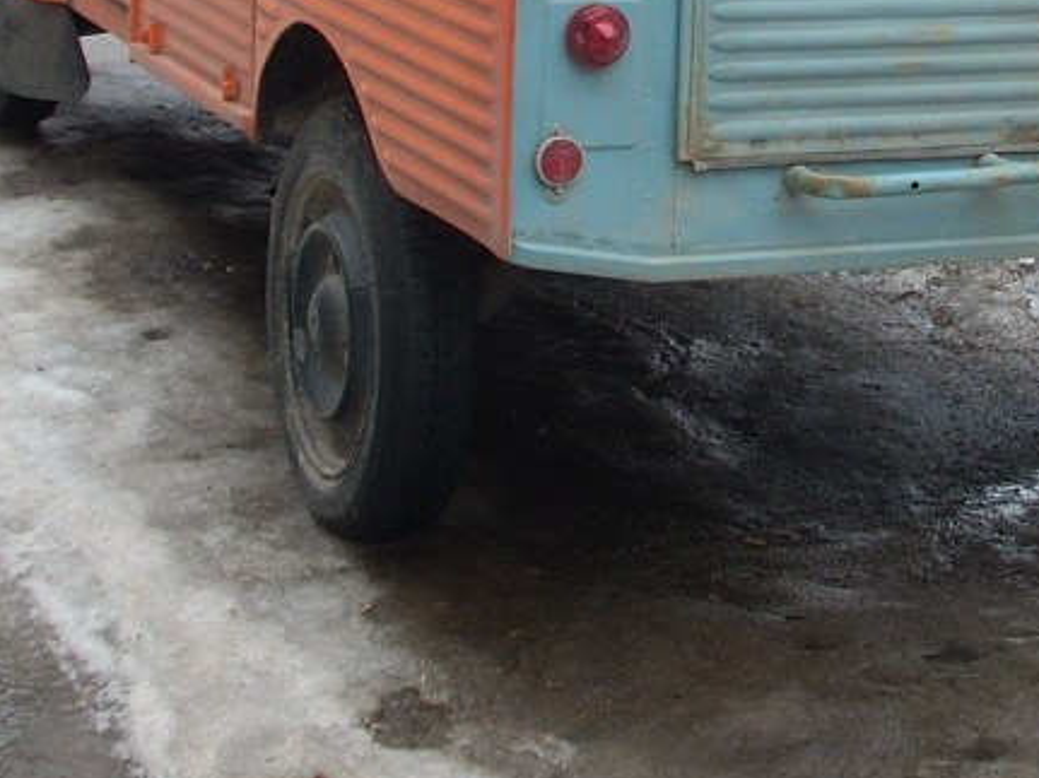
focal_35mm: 110
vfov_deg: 13.1
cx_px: 805
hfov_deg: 17.8
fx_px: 3301
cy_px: -169
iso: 64
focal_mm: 6.2
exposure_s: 1/88.6
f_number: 2.8
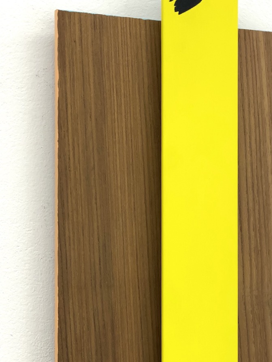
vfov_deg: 20.8
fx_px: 985
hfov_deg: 15.7
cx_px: 181
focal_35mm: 94
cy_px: 243
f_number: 2
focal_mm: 6
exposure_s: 1/122
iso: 40
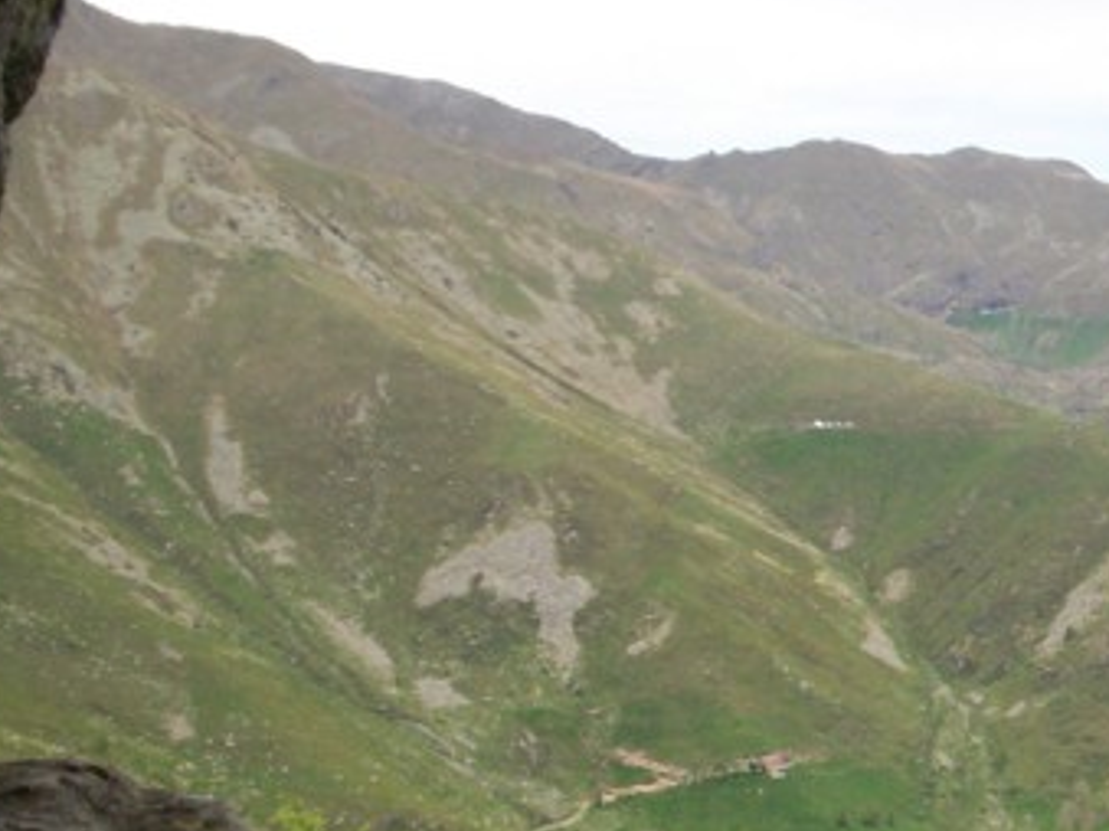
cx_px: 1259
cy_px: 589
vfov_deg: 17.3
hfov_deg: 21.7
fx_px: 2722
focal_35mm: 85
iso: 100
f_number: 4.5
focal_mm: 5.9
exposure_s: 1/515
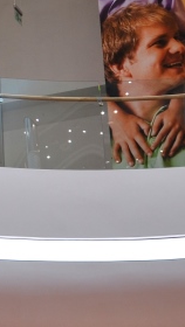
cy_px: 88
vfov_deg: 16.9
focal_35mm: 126
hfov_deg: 9.5
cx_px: -54
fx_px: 1096
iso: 250
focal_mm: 22
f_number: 4.5
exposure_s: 1/80
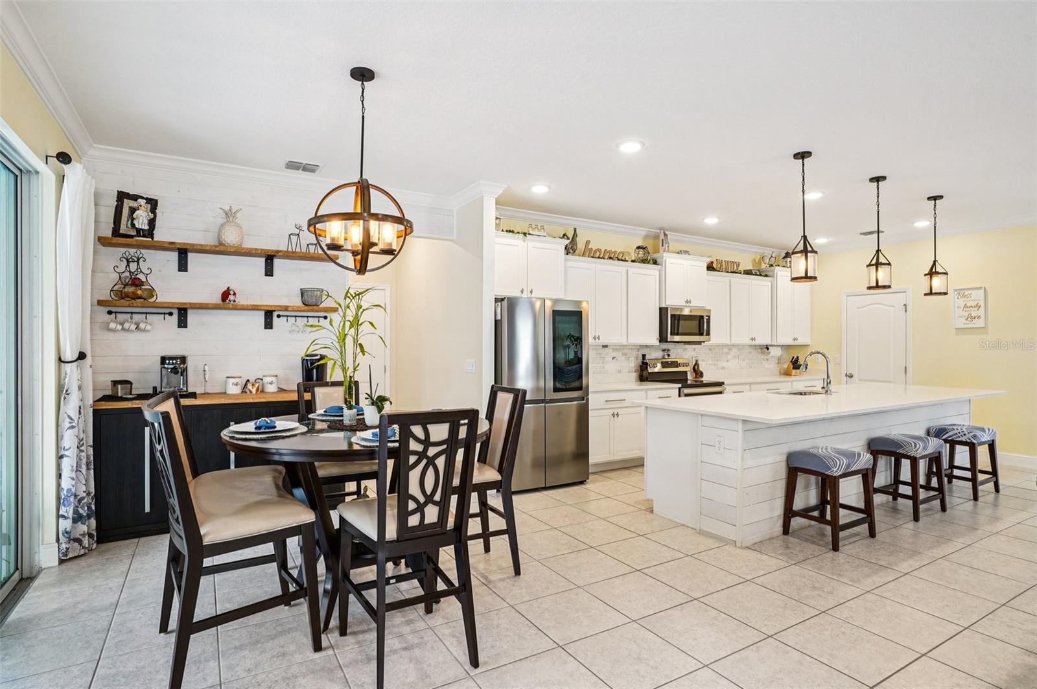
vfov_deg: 64.4
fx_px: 547
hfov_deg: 87.0
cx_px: 518
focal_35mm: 19
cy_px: 344
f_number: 9
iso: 400
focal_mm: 19
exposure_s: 1/13
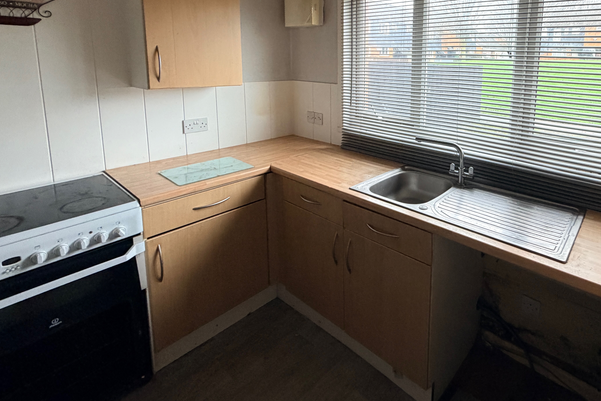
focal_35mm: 20
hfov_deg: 81.6
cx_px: 393
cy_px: 107
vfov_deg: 59.1
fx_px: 334
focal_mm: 2.22
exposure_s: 1/68
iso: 320
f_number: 2.2
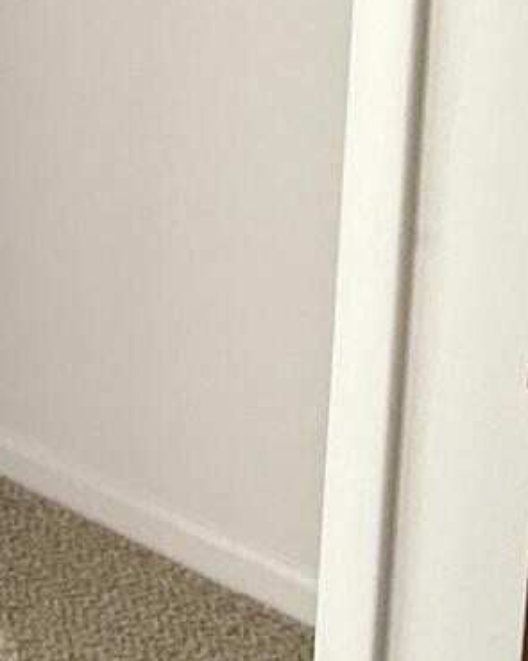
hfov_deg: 19.3
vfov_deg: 23.7
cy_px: -109
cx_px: -132
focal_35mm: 74
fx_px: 1446
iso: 500
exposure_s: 1/60
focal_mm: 2.22
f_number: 2.2
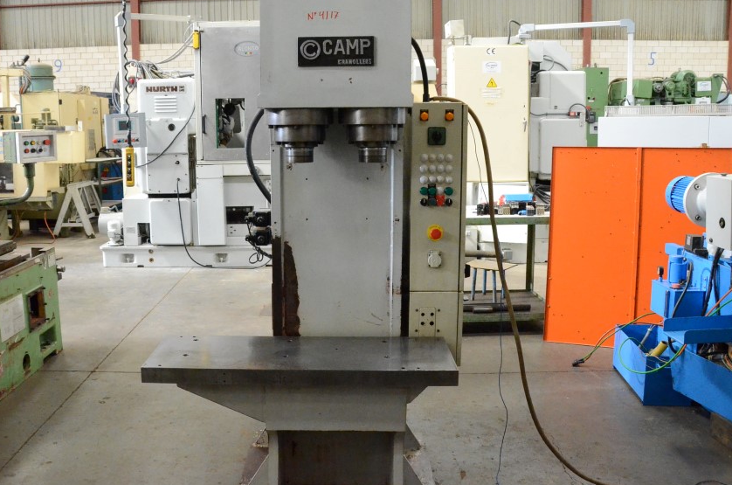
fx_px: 670
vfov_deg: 39.7
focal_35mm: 33
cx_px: 316
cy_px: 212
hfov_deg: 57.1
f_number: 6.3
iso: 6400
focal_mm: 18
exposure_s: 1/160
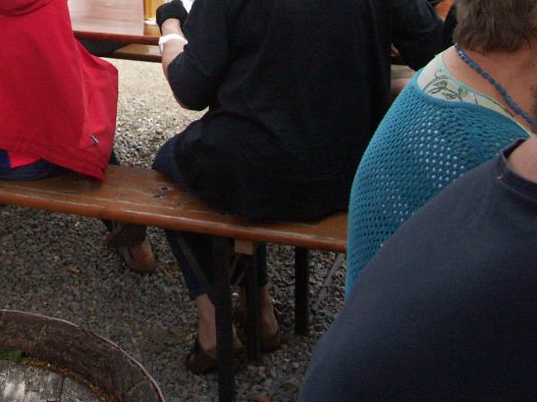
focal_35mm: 68
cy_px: -56
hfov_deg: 27.1
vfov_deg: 20.5
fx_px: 1055
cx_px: 10
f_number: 2.8
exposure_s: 1/800
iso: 200
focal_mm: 7.2
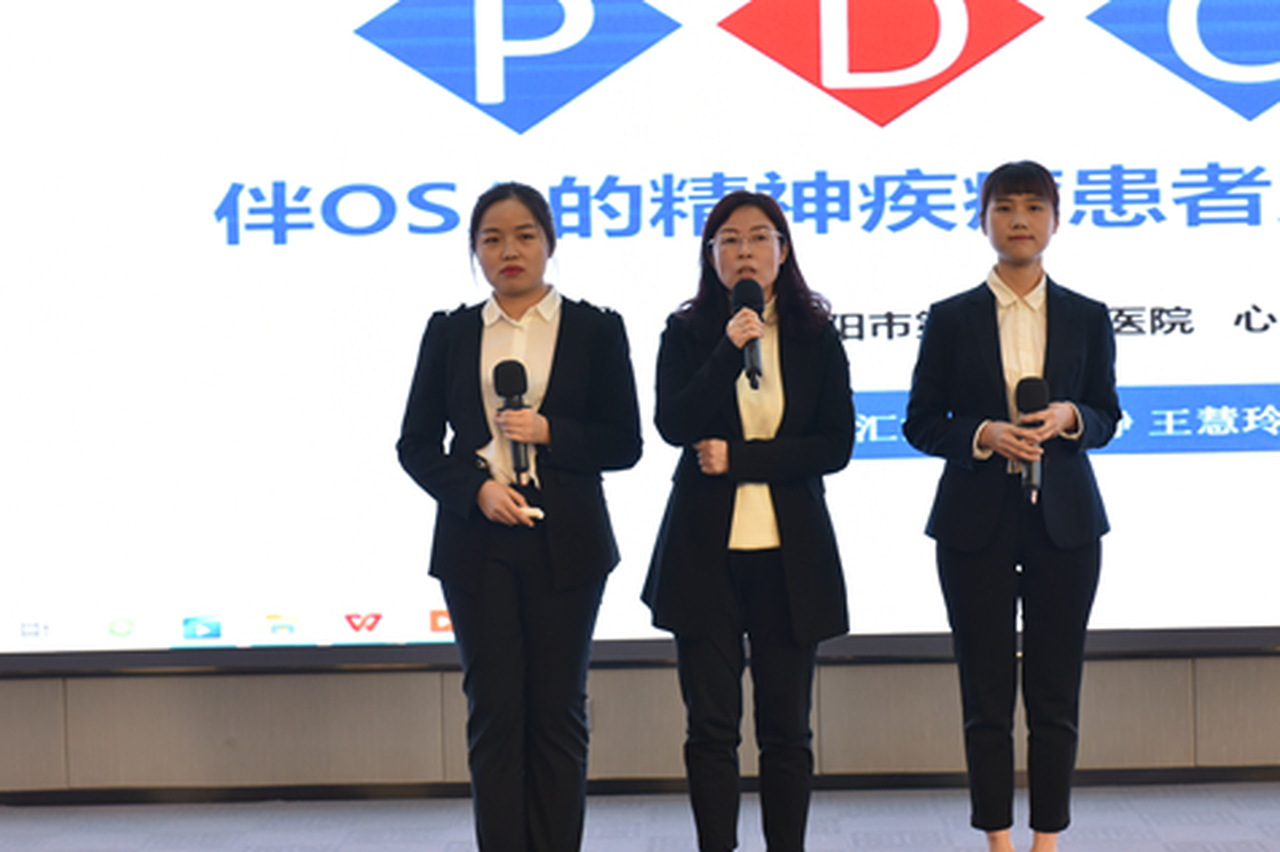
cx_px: 734
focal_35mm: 103
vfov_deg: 13.3
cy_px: 370
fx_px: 3661
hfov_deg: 19.8
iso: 1000
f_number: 5
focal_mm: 70
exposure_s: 1/100
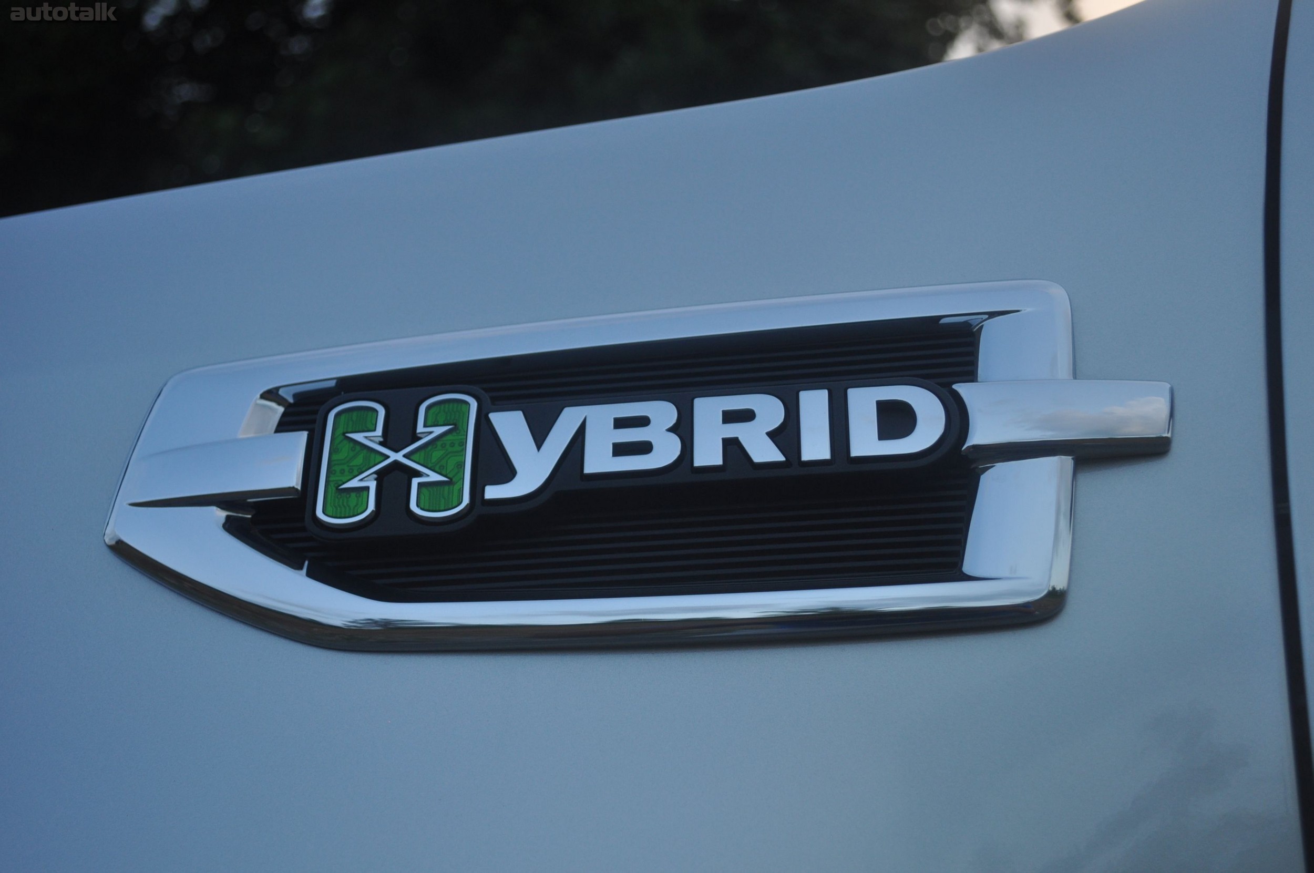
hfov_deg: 41.2
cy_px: 436
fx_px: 1750
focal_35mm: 48
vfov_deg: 28.0
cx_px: 657
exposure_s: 1/100
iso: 400
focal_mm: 32
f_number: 4.8
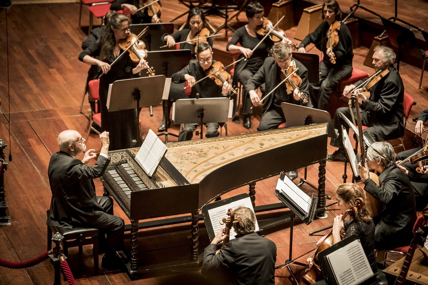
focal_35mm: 140
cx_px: 214
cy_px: 142
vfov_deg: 9.8
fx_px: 1665
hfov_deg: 14.6
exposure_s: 1/400
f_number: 2.8
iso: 4000
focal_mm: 140
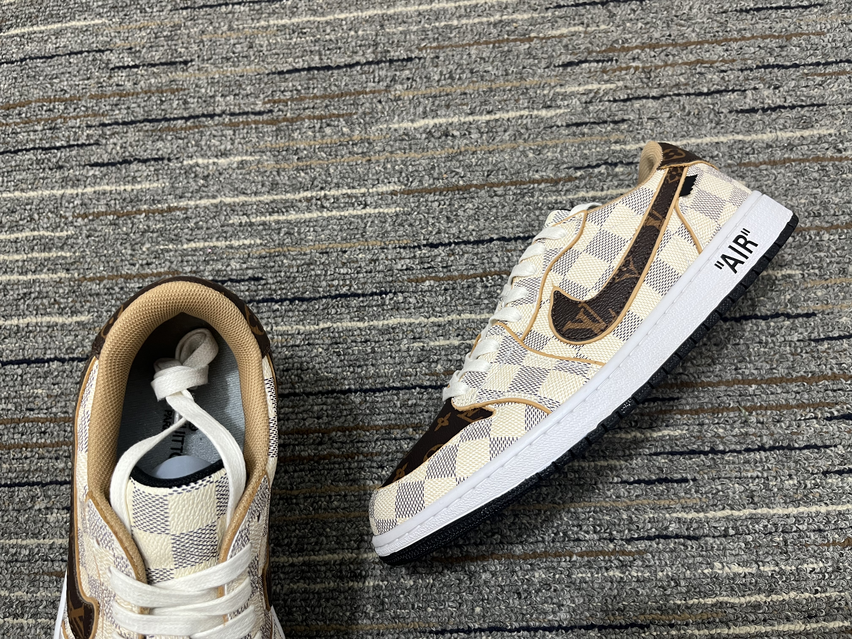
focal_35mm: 26
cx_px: 426
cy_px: 320
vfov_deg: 53.1
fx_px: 640
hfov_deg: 67.3
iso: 125
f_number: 1.6
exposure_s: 1/50
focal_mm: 5.1
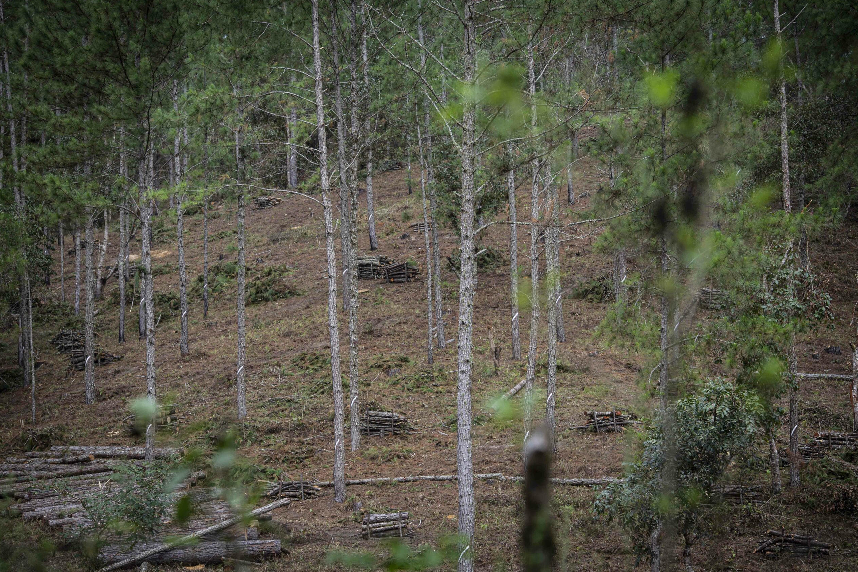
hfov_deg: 16.9
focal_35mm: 121
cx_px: 428
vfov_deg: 11.3
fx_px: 2883
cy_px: 285
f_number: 5
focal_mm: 120
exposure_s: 1/800
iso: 250
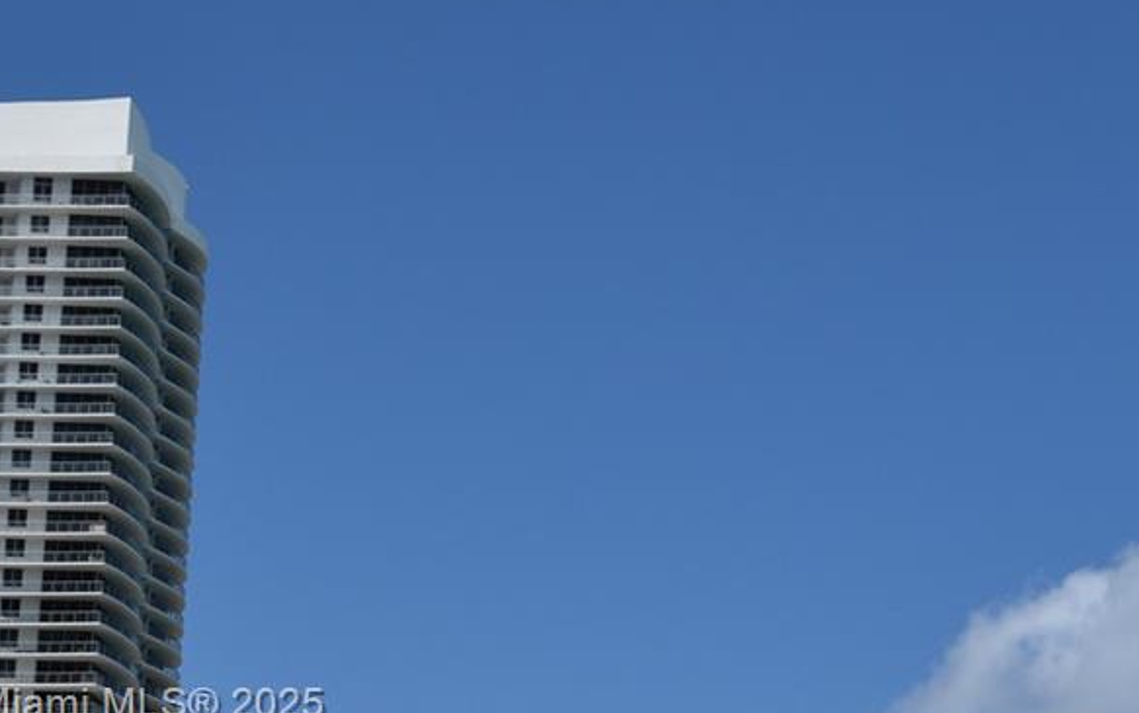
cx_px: 1262
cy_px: 707
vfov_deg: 11.9
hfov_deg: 18.4
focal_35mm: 109
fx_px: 3385
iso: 100
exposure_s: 1/400
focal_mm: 26
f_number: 10
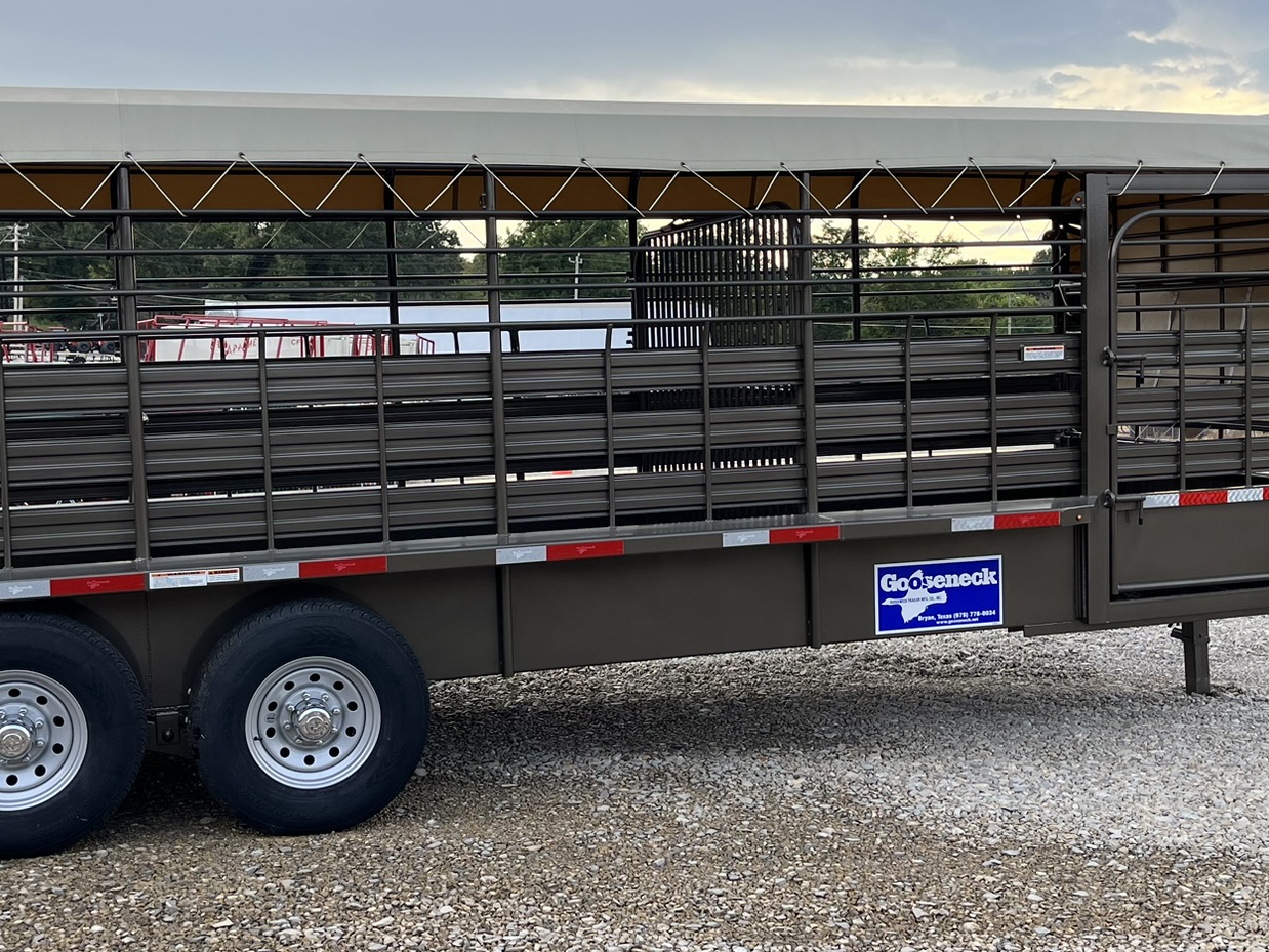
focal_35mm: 43
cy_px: 447
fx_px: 1577
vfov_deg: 33.6
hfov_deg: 43.8
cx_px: 625
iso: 50
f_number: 1.6
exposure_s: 1/756
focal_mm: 5.1
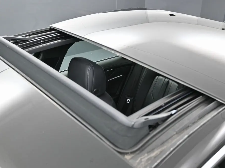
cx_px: 119
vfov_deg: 34.7
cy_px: 82
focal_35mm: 42
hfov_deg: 45.2
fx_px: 270
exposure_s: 1/125
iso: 640
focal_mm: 25
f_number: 4.2
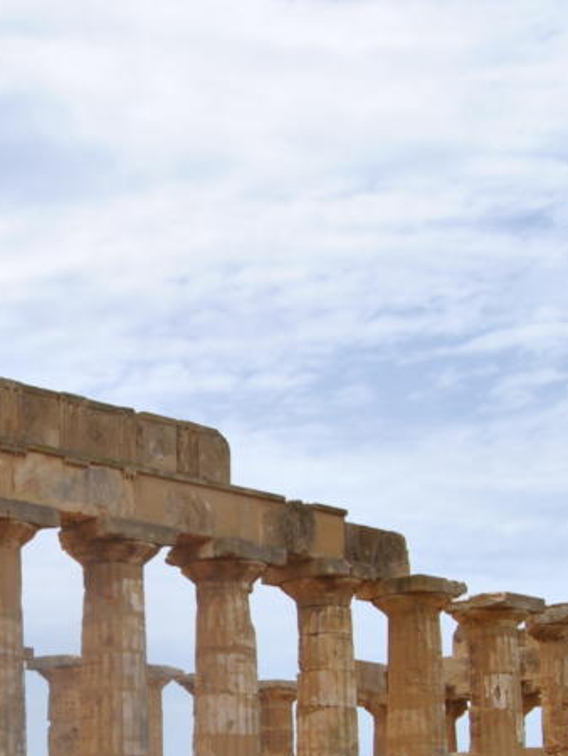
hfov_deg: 18.6
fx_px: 1683
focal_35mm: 77
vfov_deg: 24.9
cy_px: 607
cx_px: -12
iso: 100
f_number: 9
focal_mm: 20
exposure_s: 1/320
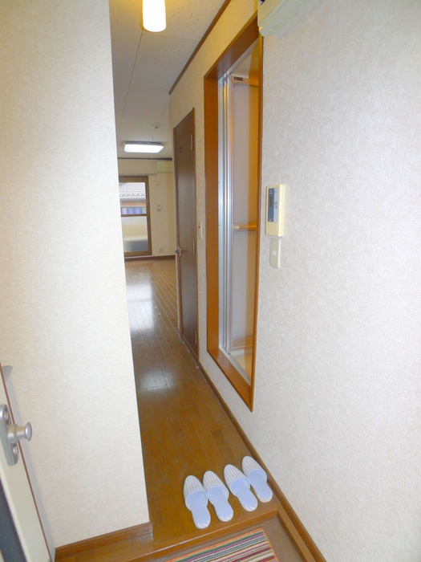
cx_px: 210
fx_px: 389
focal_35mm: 24
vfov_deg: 71.6
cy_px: 281
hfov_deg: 56.8
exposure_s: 1/125
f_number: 2.2
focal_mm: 5.1
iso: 100
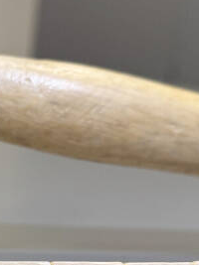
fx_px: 706
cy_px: 208
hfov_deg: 14.7
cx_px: -117
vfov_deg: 21.1
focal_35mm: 92
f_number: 1.78
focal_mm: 6.76
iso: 125
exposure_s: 1/50
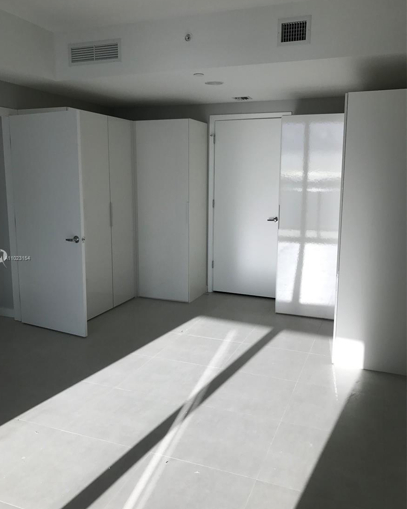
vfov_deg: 58.8
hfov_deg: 48.5
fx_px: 452
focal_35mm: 30
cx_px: 198
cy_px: 258
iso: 20
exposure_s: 1/381
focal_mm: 3.99
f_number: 1.8
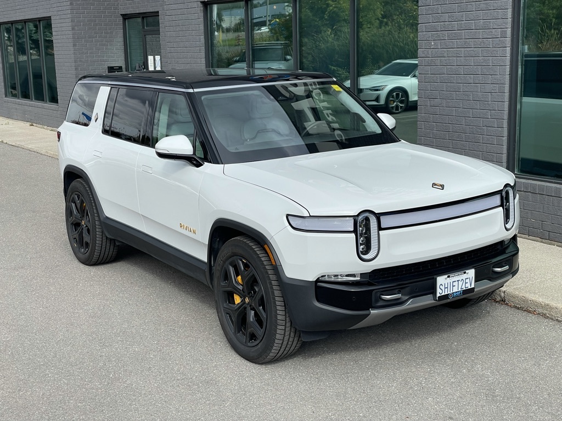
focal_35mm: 52
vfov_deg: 28.0
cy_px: 210
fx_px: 844
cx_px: 281
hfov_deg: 36.8
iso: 25
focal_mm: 6
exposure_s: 1/1370
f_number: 2
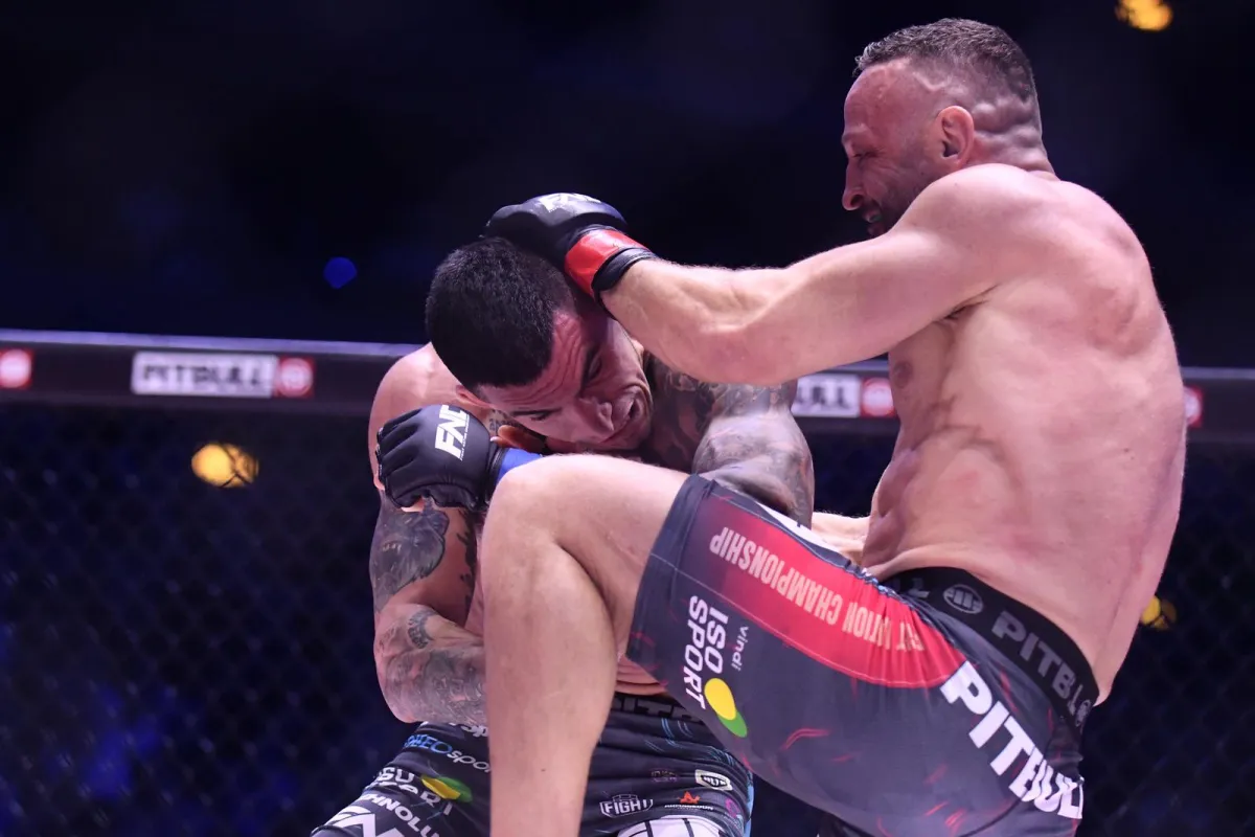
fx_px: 3660
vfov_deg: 13.0
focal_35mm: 105
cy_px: 418
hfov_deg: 19.5
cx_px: 628
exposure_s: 1/1000
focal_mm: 105
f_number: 2.8
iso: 4000
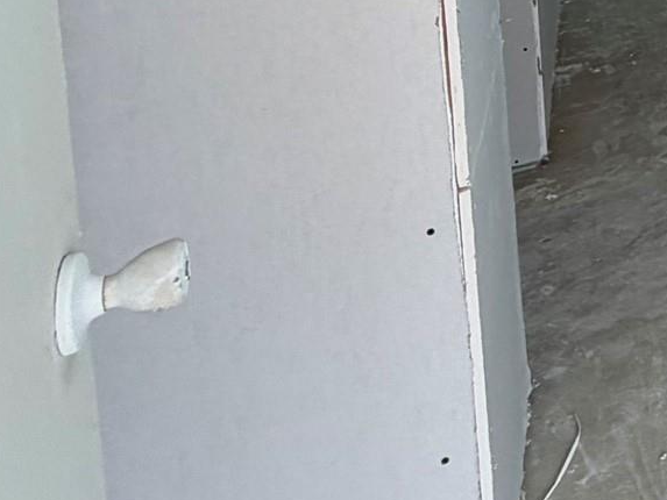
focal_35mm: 50
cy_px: -284
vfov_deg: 22.7
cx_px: 1141
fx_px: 964
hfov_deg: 23.6
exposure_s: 1/121
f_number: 2.2
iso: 64
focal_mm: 2.22
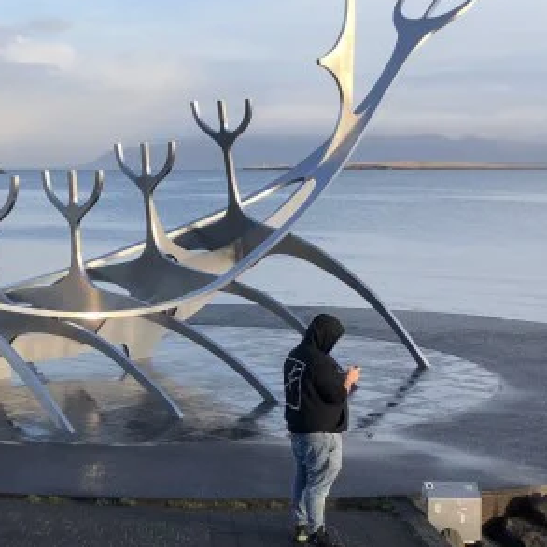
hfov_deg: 22.4
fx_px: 1359
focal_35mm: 76
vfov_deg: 22.8
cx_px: 97
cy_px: 300
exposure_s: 1/585
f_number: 1.8
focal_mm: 4
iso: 20
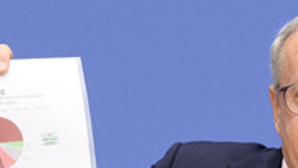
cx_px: 209
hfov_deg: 10.4
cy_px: 150
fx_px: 1628
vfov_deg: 5.9
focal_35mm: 206
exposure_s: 1/400
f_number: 6.3
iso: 5000
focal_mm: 80
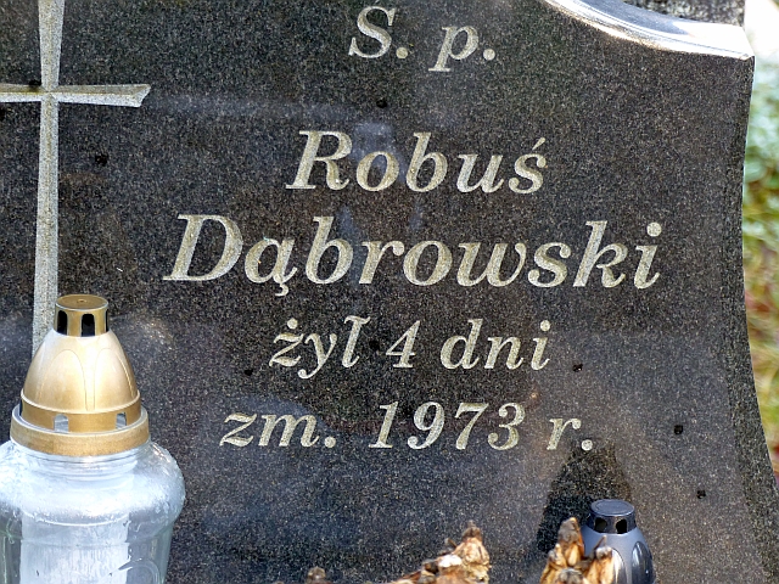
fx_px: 5063
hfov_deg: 8.8
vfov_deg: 6.6
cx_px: 390
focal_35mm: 225
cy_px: 292
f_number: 2.8
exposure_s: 1/80
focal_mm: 40.4
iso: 200
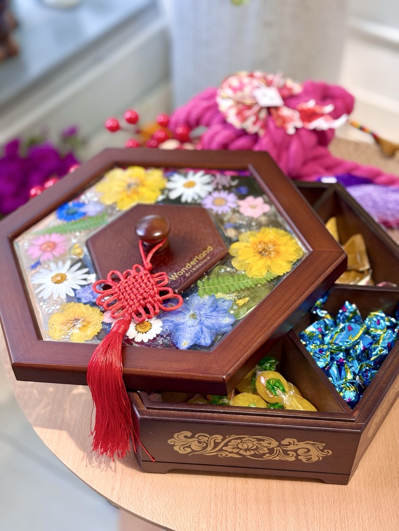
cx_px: 200
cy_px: 266
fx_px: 799
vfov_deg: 36.8
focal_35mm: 52
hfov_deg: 28.0
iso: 50
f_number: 1.6
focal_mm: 5.96
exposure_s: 1/100
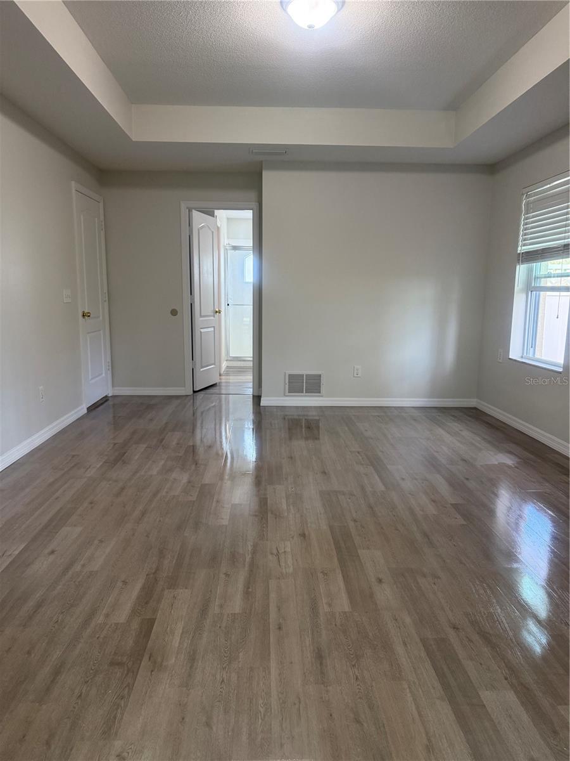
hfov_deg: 56.8
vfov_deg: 71.6
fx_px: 527
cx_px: 285
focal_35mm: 24
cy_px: 380
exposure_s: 1/66
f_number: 1.78
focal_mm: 6.76
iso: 200
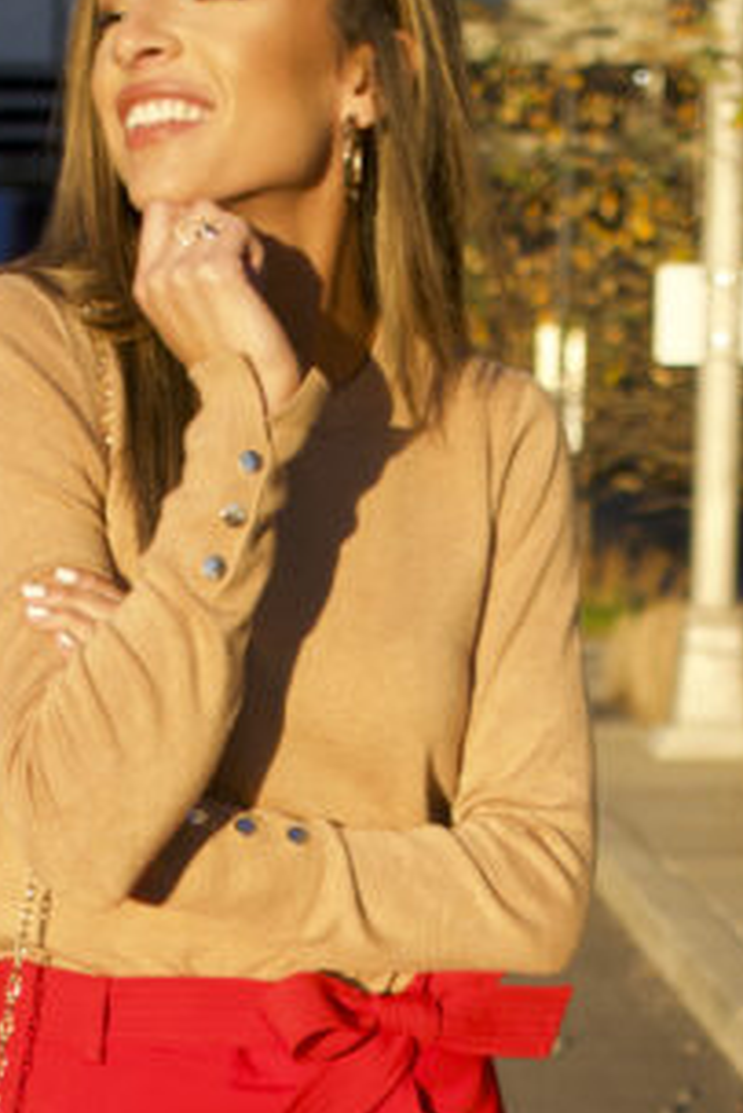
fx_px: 3649
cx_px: 375
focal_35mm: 118
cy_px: 1358
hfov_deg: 11.6
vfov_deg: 16.6
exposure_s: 1/1000
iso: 160
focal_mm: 23
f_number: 2.8
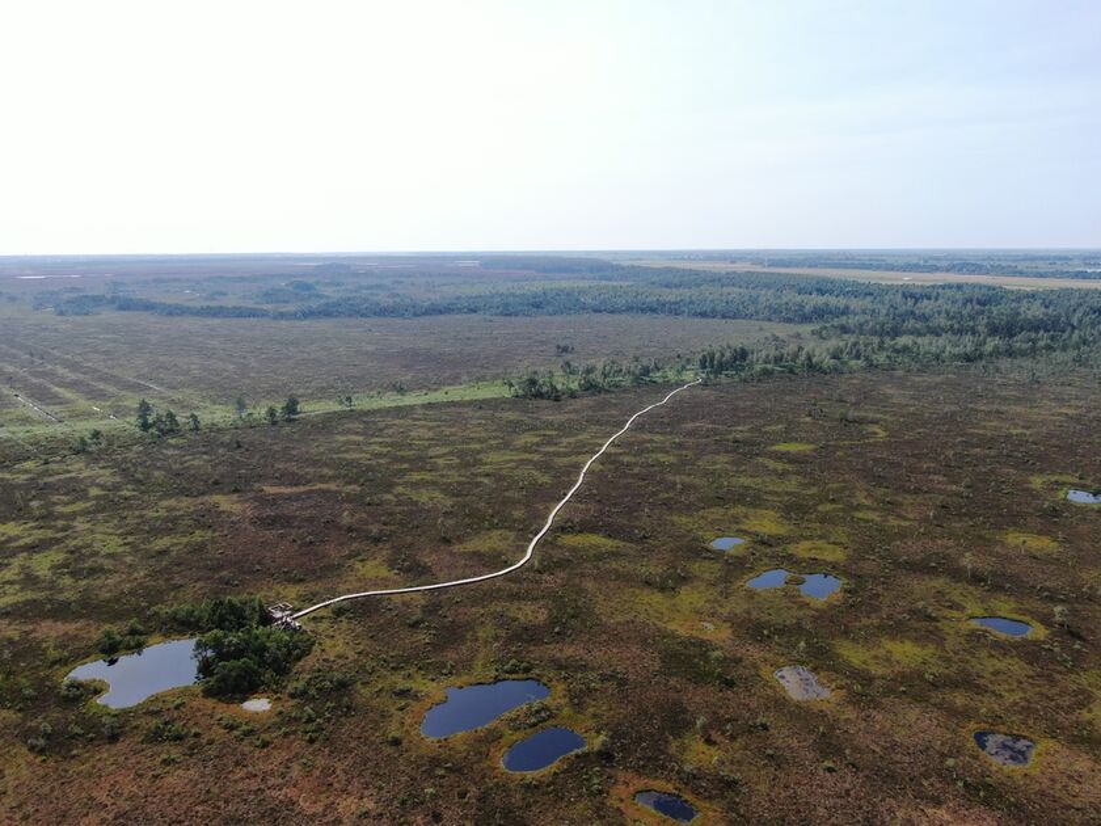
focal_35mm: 24
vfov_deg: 56.8
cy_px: 413
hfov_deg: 71.6
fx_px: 763
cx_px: 550
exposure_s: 1/1000
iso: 100
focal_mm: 4.39
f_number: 2.8
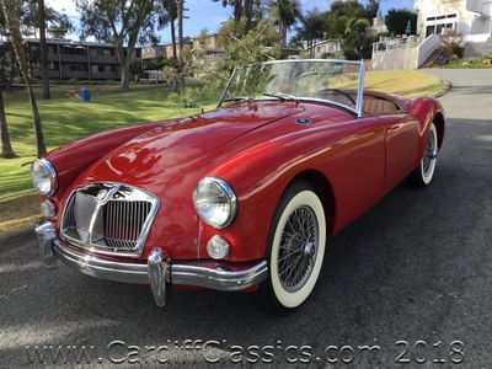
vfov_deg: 45.4
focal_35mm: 31
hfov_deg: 58.4
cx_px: 246
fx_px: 441
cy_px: 184
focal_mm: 3.3
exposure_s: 1/550
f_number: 2.4
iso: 25
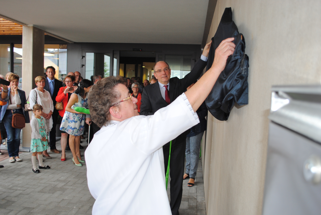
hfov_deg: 61.9
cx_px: 160
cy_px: 108
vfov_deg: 43.7
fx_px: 268
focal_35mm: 30
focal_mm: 20
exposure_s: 1/60
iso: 200
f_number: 3.8
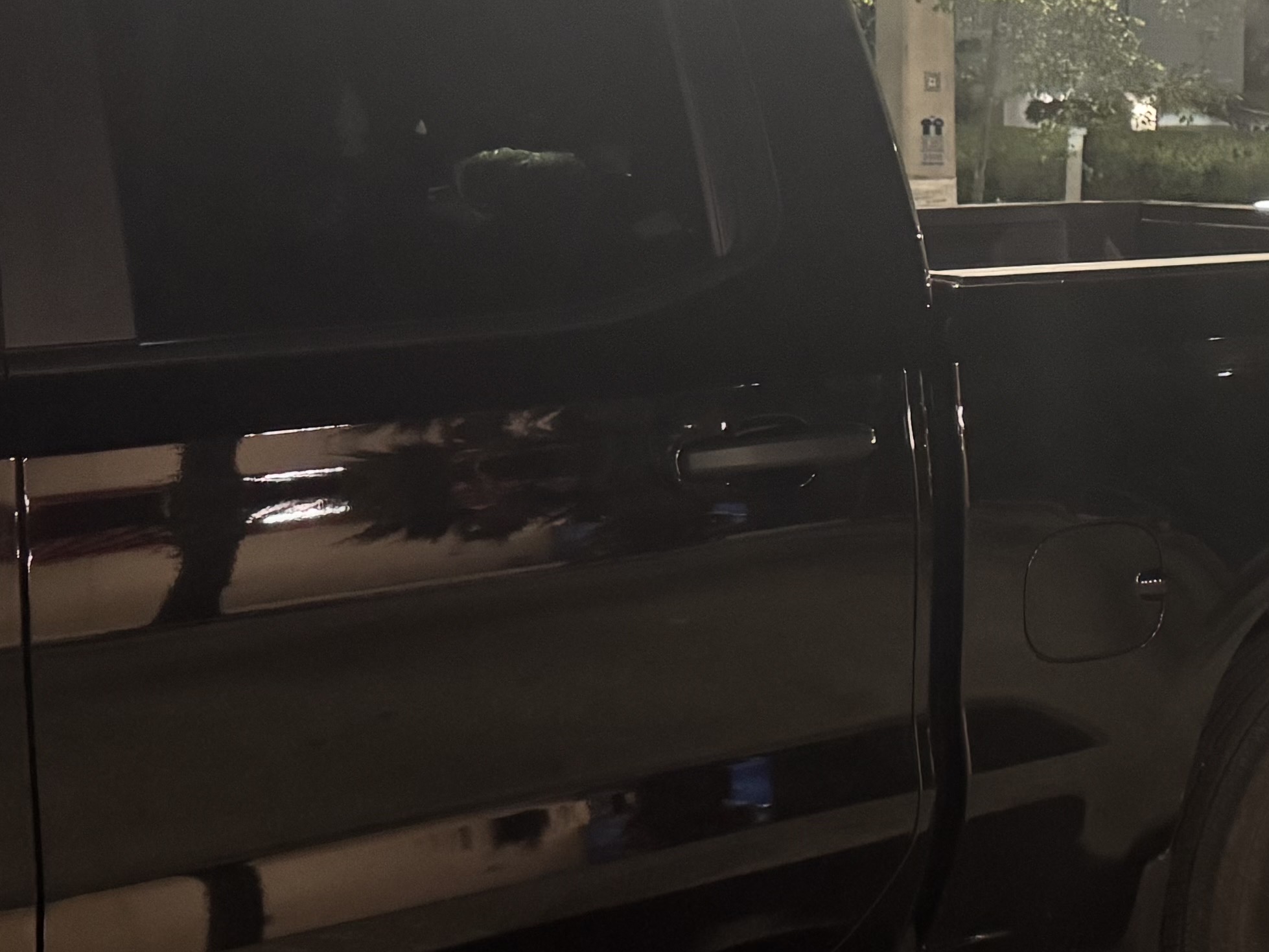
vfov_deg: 21.0
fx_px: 2566
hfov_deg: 26.7
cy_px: 391
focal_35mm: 70
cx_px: 1167
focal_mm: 6.76
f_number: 1.78
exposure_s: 1/30
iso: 1000
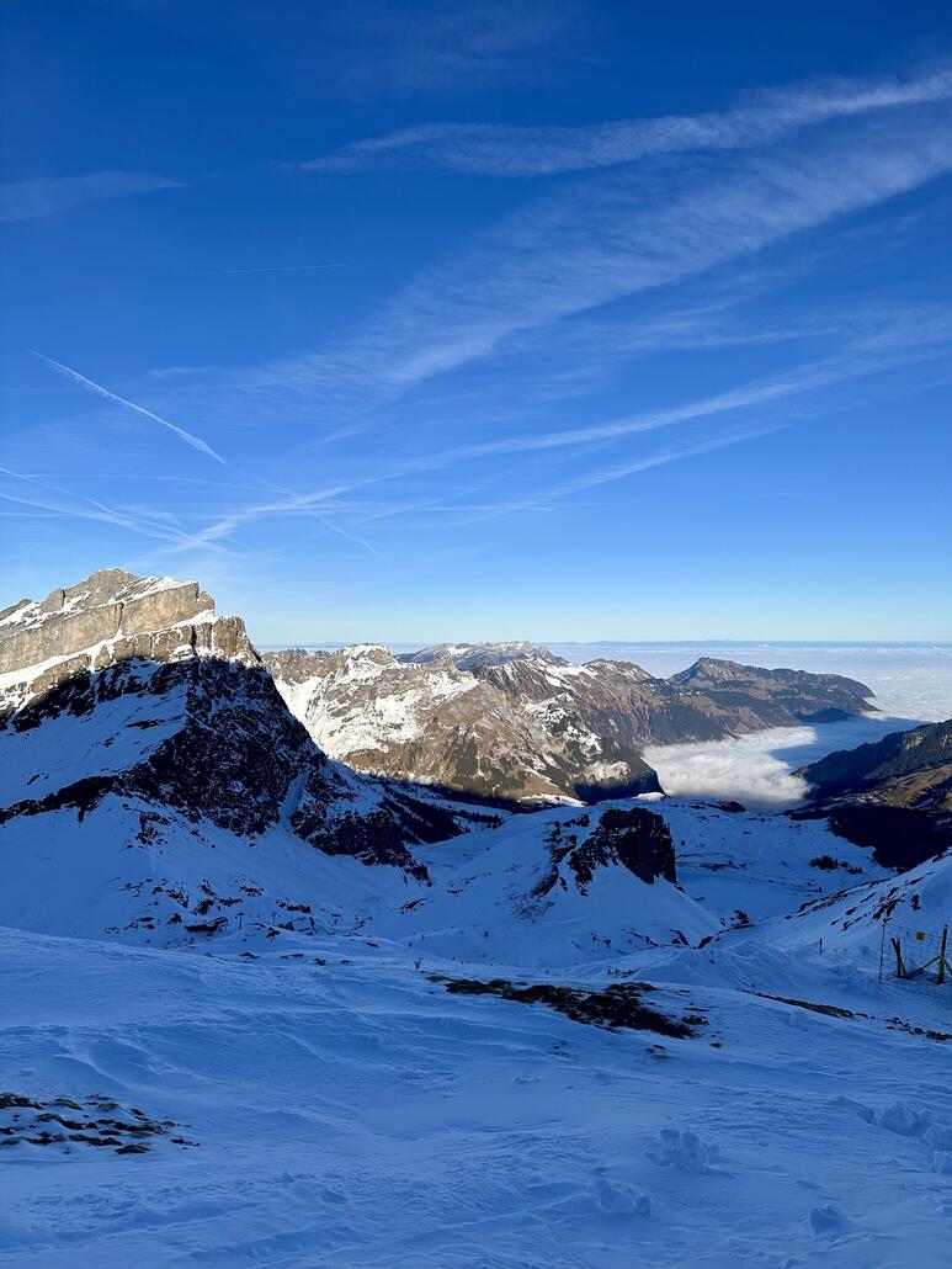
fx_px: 880
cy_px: 634
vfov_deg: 71.6
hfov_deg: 56.8
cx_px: 476
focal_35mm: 24
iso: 80
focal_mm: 6.86
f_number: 1.78
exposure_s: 1/5848
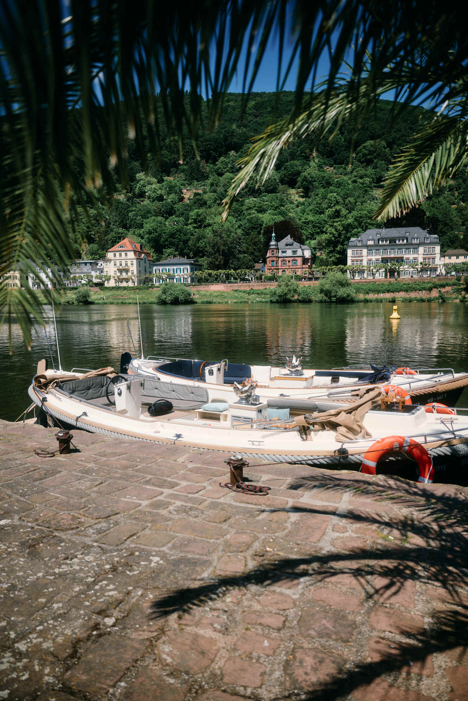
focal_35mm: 26
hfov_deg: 49.6
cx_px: 234
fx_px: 507
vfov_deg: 69.4
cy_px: 350
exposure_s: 1/1250
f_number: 2.8
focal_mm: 26
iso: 50
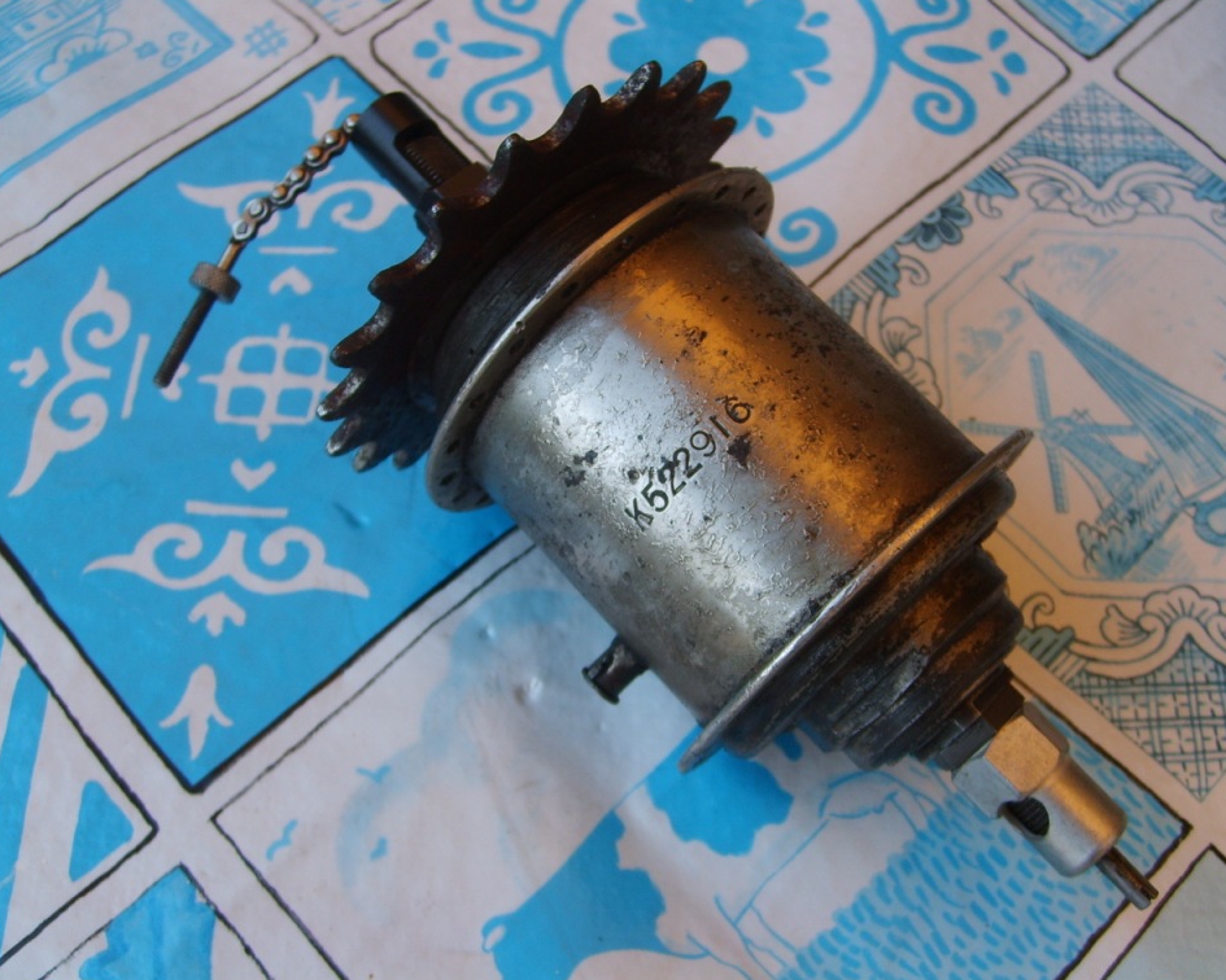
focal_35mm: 37
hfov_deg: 49.1
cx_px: 650
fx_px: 1343
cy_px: 487
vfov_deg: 40.1
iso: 50
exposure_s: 1/350
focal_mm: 5.8
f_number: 2.8
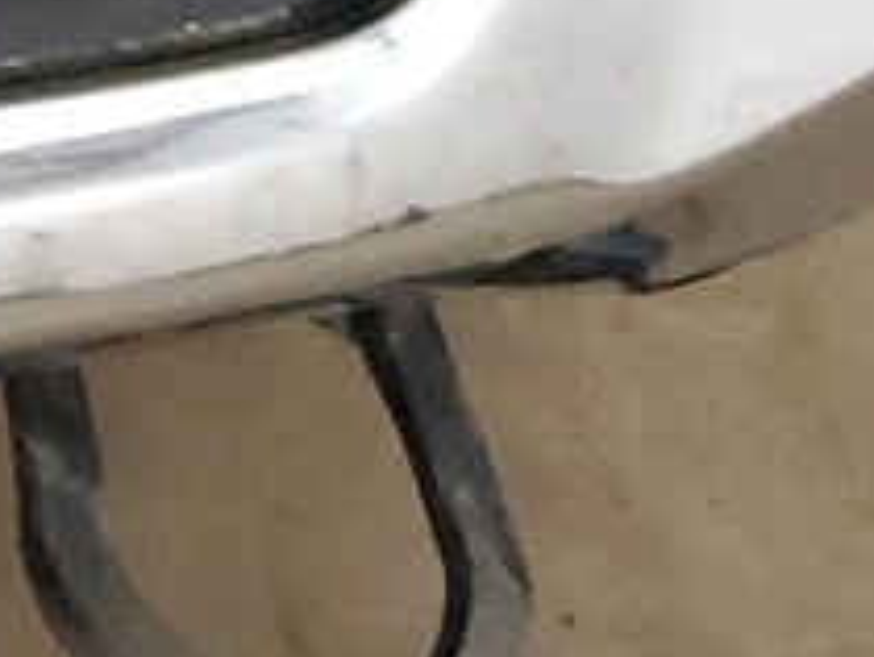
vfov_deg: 6.6
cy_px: -1497
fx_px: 5005
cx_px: -1656
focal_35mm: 198
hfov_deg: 8.5
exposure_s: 1/60.2
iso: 352
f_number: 1.5
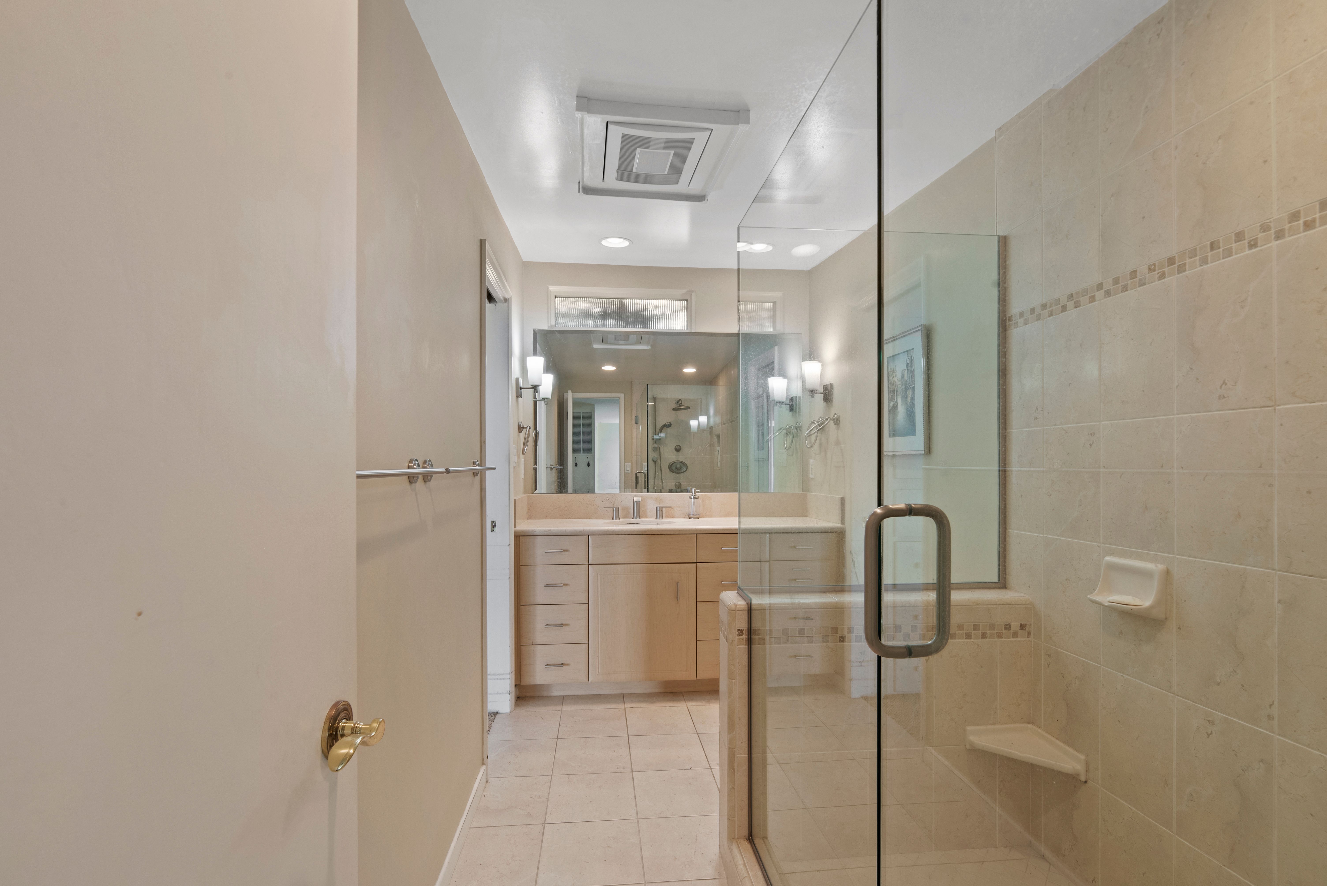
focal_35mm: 16
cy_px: 443
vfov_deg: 73.8
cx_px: 664
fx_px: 590
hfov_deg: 96.7
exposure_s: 1
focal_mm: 16
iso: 400
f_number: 11
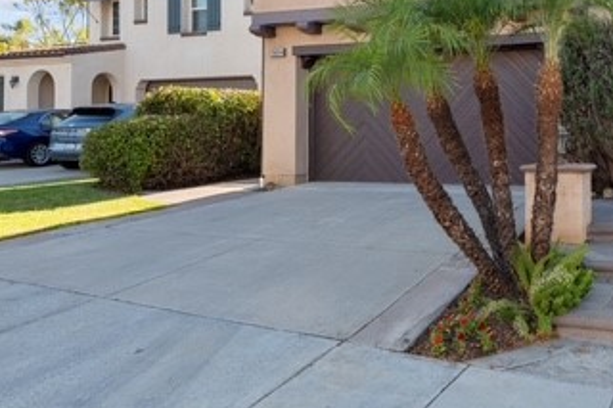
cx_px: 488
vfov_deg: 36.5
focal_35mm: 36
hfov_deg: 50.1
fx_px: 613
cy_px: 142
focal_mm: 18
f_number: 5.6
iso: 200
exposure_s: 1/250
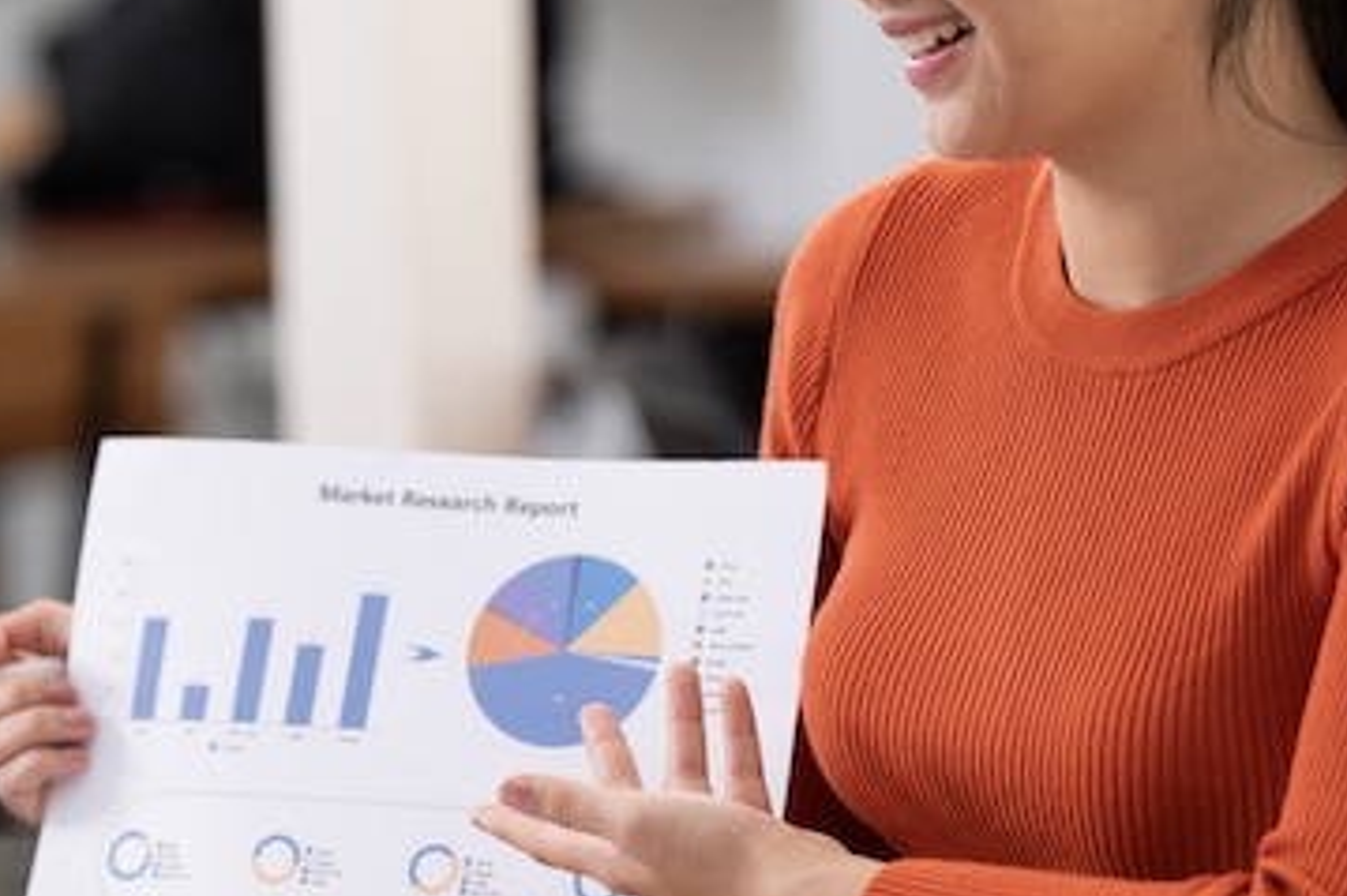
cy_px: 686
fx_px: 7816
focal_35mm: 209
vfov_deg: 6.6
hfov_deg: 9.8
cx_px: 386
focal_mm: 125
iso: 200
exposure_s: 1/125
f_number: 2.8
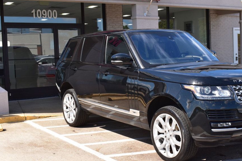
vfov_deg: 24.3
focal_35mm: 56
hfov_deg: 35.8
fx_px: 374
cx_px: 143
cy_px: 76
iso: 400
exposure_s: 1/320
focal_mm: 31
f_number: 10
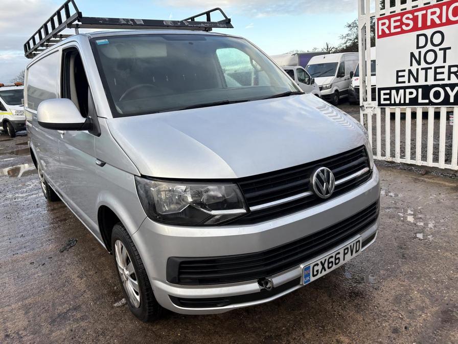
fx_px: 344
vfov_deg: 53.1
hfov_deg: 67.3
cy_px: 172
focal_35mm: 26
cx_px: 229
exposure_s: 1/472
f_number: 1.6
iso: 50
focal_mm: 5.96
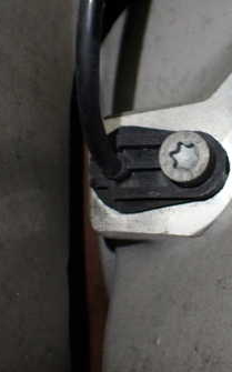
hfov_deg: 22.1
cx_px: 219
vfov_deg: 35.7
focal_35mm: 57
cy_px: 170
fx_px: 577
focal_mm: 5.4
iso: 250
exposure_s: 1/125
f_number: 2.3
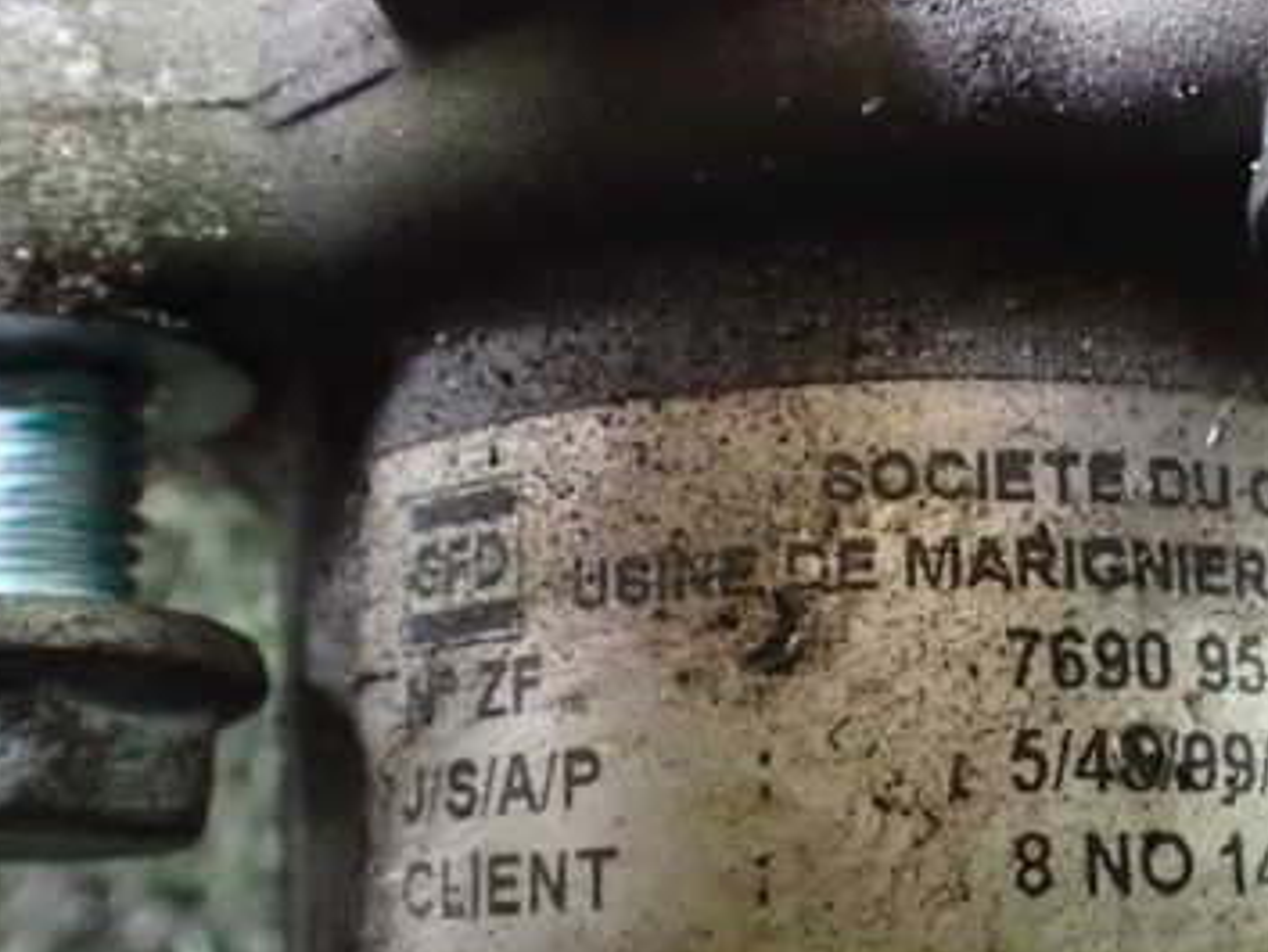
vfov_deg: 28.5
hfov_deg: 37.0
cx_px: 876
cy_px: 589
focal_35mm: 51
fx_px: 1869
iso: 1250
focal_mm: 5.4
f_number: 2.3
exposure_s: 1/30
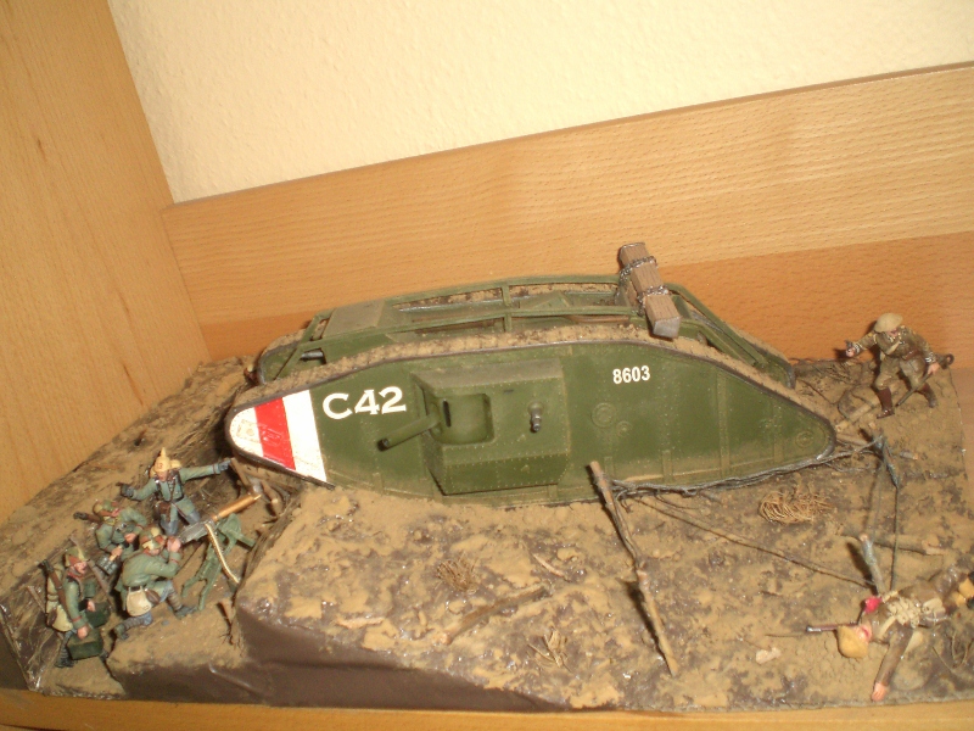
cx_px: 487
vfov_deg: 37.7
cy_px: 366
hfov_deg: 49.0
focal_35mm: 38
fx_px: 1069
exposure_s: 1/60
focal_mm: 6.3
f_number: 3.1
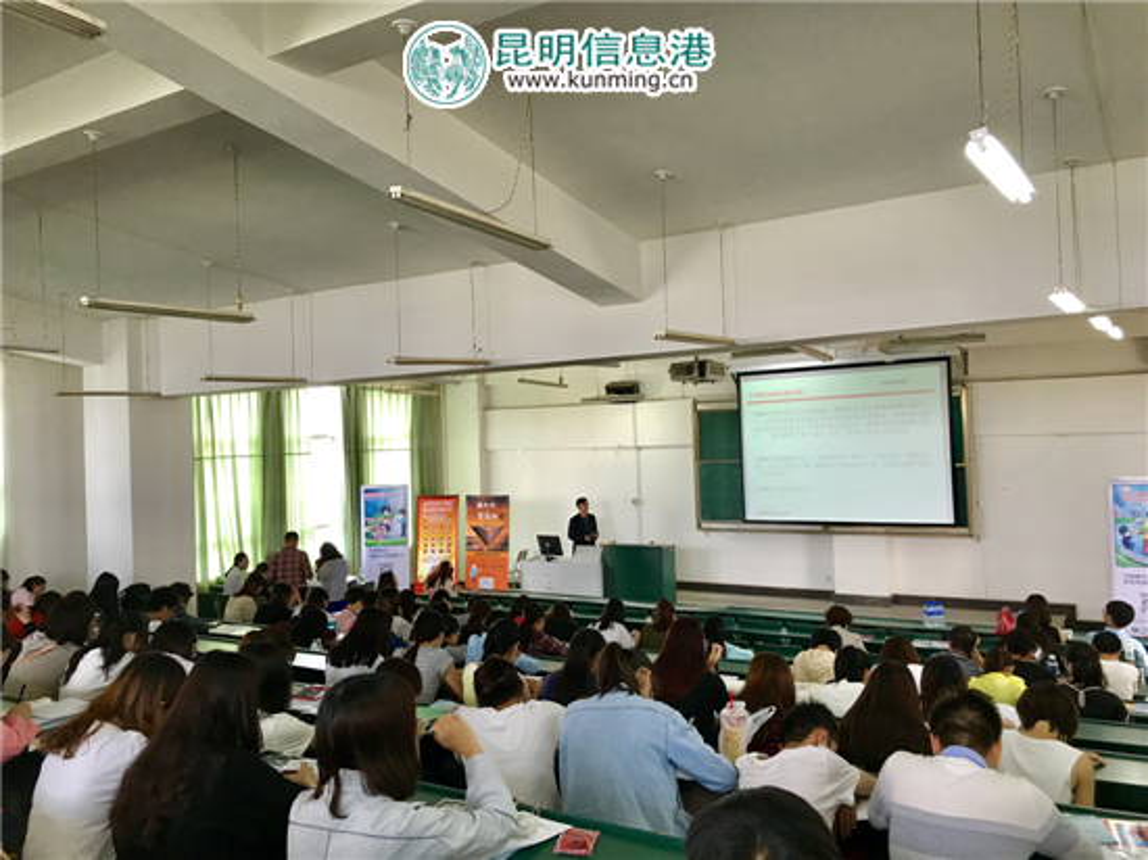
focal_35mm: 28
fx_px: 928
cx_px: 574
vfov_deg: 49.7
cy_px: 430
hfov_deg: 63.5
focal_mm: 3.99
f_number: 1.8
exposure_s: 1/33
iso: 25
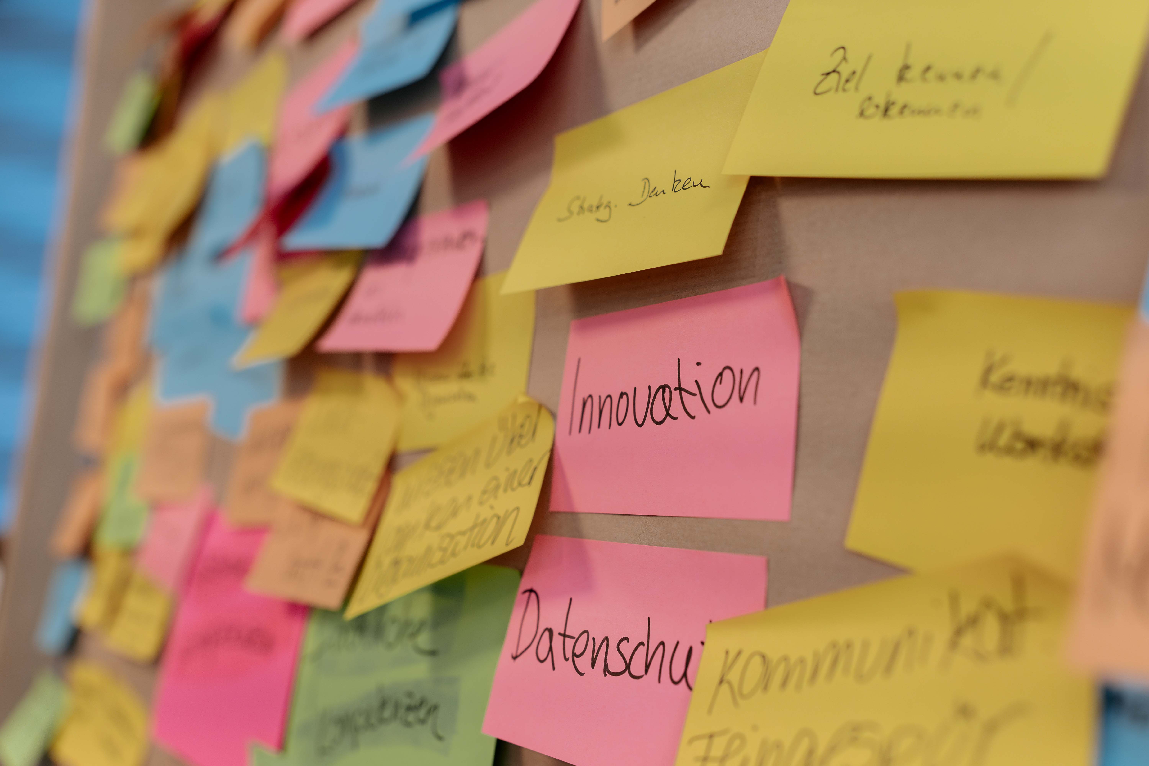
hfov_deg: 54.4
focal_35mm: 35
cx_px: 574
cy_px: 383
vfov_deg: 37.9
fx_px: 1117
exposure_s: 1/250
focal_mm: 35
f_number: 2.5
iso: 1000
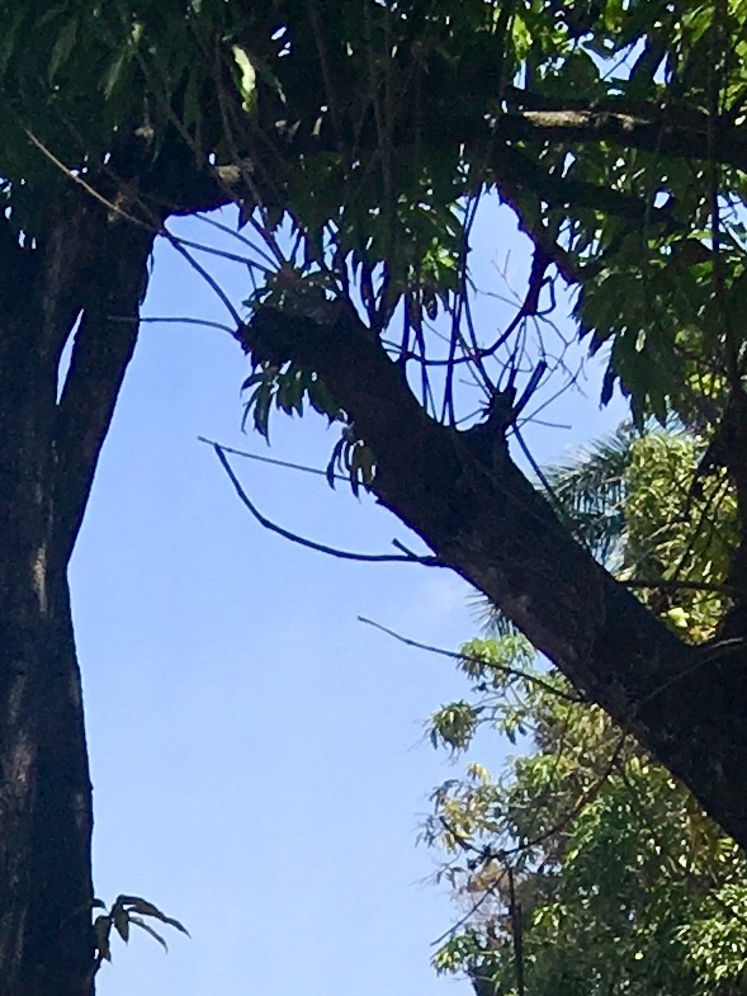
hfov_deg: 9.1
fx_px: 4286
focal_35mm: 149
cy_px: 2283
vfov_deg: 11.3
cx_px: -939
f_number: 2.2
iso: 25
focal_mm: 4.15
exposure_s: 1/1148
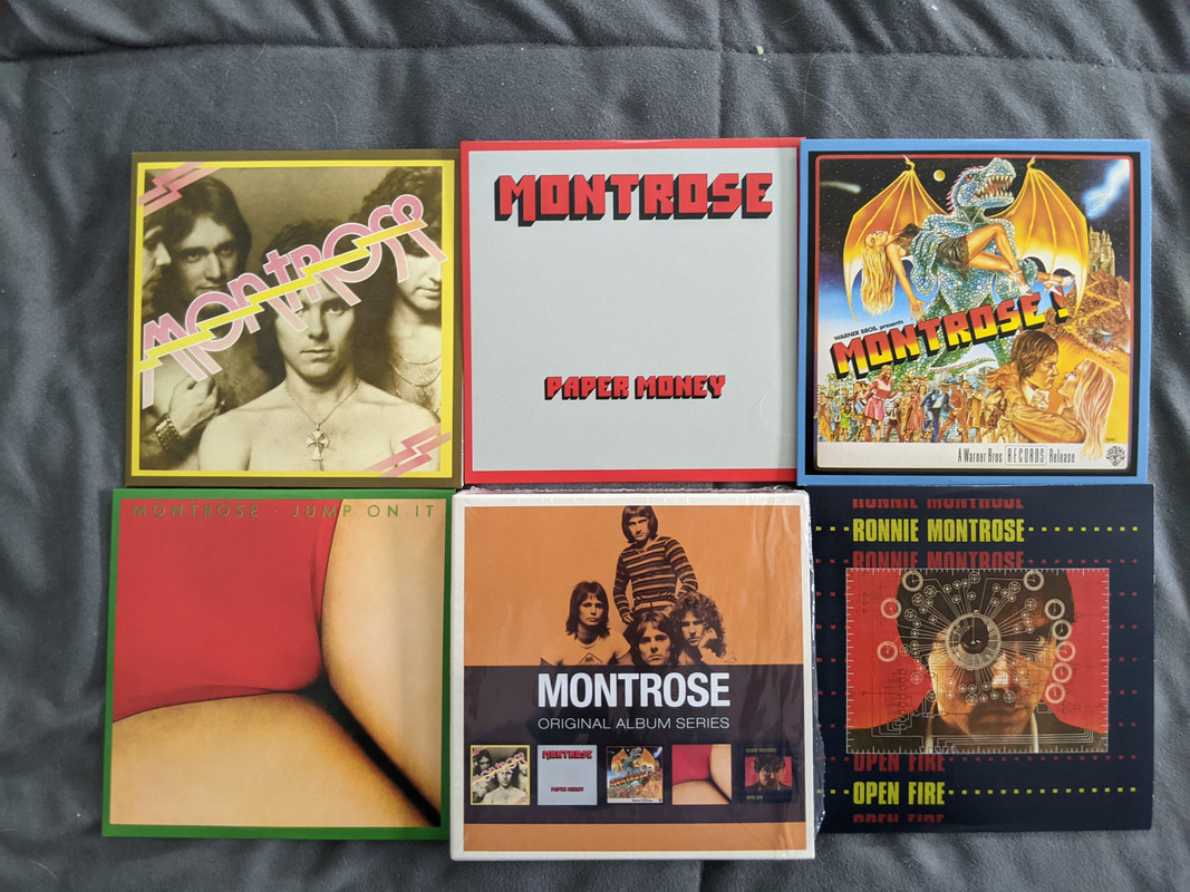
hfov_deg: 65.3
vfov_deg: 51.3
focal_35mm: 27
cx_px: 595
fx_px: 928
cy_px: 446
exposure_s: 1/32.4
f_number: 1.8
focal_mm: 4.44
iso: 361
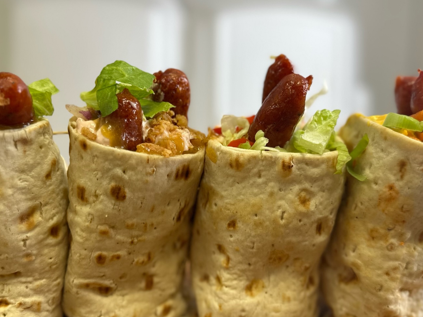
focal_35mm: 38
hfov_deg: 49.0
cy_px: 157
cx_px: 208
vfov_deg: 37.7
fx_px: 464
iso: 125
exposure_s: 1/100
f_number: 1.78
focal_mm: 6.86
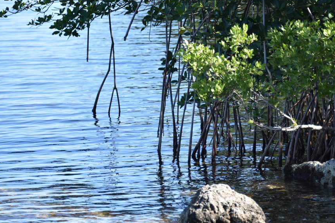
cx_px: 222
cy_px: 99
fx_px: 2234
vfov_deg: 5.7
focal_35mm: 240
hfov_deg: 8.6
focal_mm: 160
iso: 200
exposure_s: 1/320
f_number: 5.6
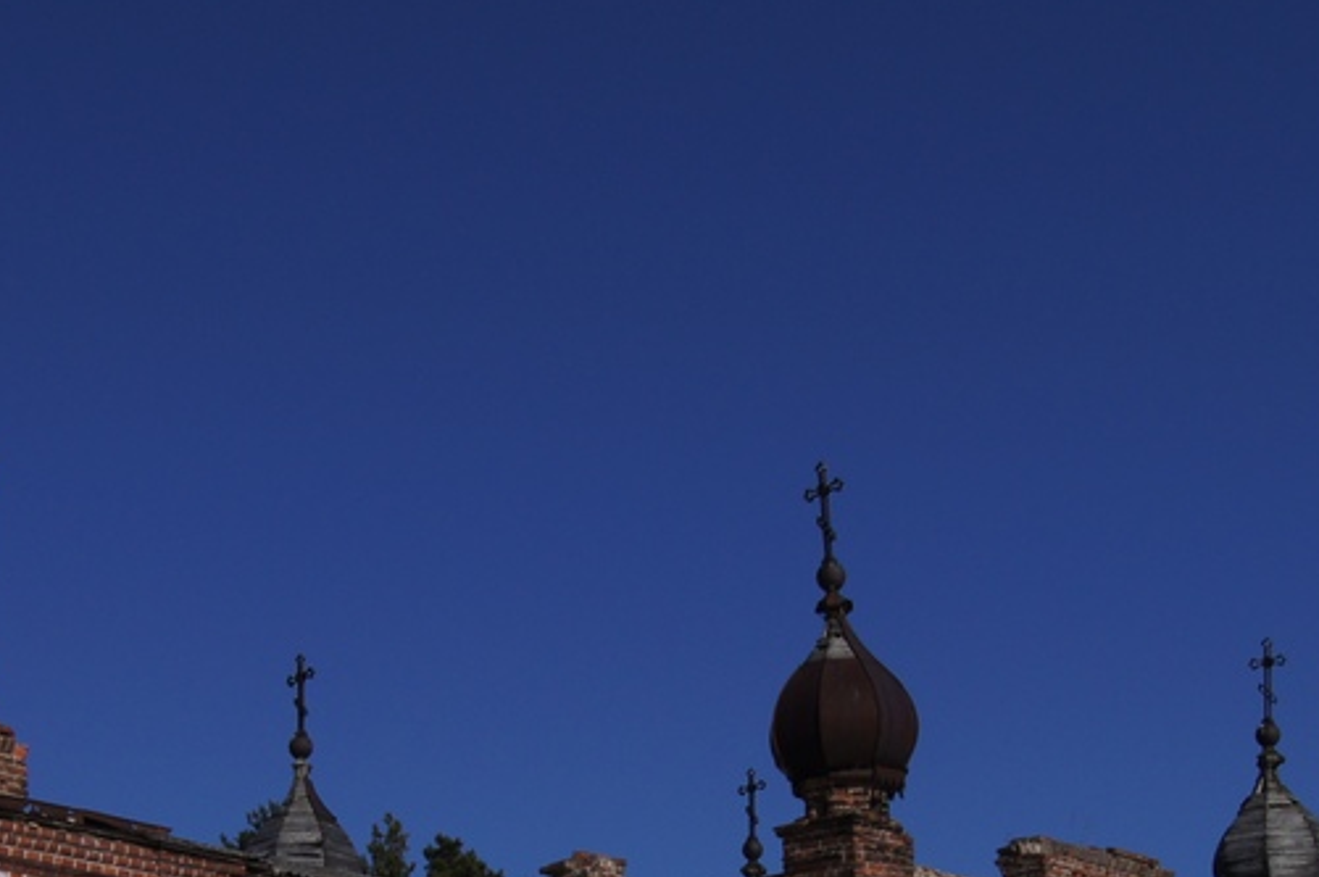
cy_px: 1014
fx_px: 2892
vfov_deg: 16.6
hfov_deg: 25.6
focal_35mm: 79
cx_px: 495
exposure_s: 1/1250
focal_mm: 22
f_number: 8
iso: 100
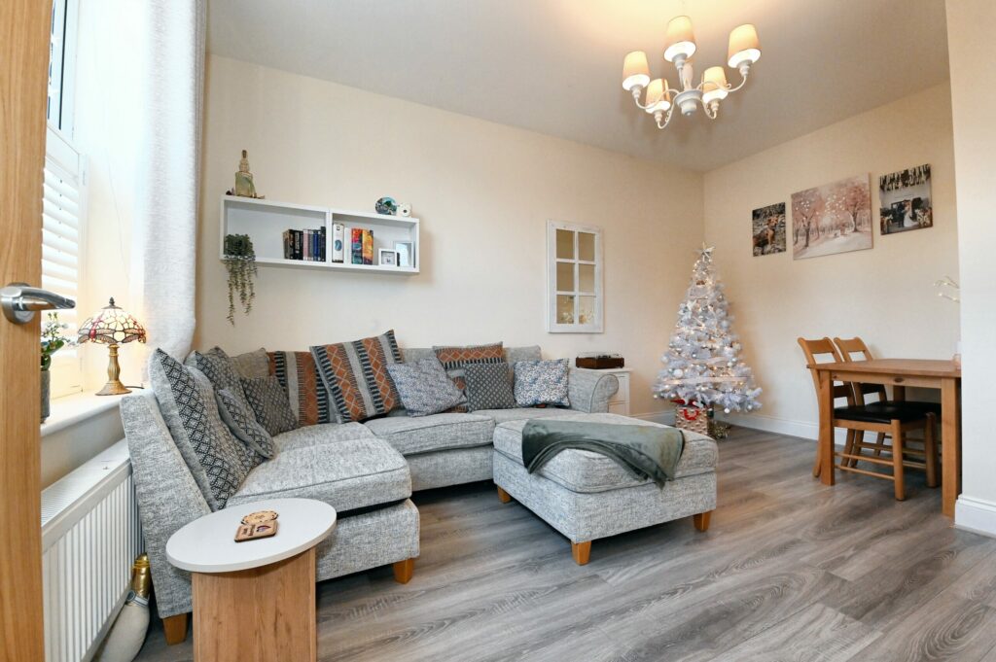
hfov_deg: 100.4
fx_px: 415
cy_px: 331
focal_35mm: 15
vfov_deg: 77.2
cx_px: 498
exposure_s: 1/125
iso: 5000
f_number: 10
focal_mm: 15
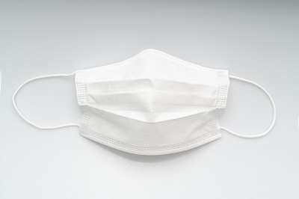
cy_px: 100
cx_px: 150
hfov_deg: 29.3
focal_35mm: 69
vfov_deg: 19.7
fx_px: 573
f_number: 8
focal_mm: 69
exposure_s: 1/200
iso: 100
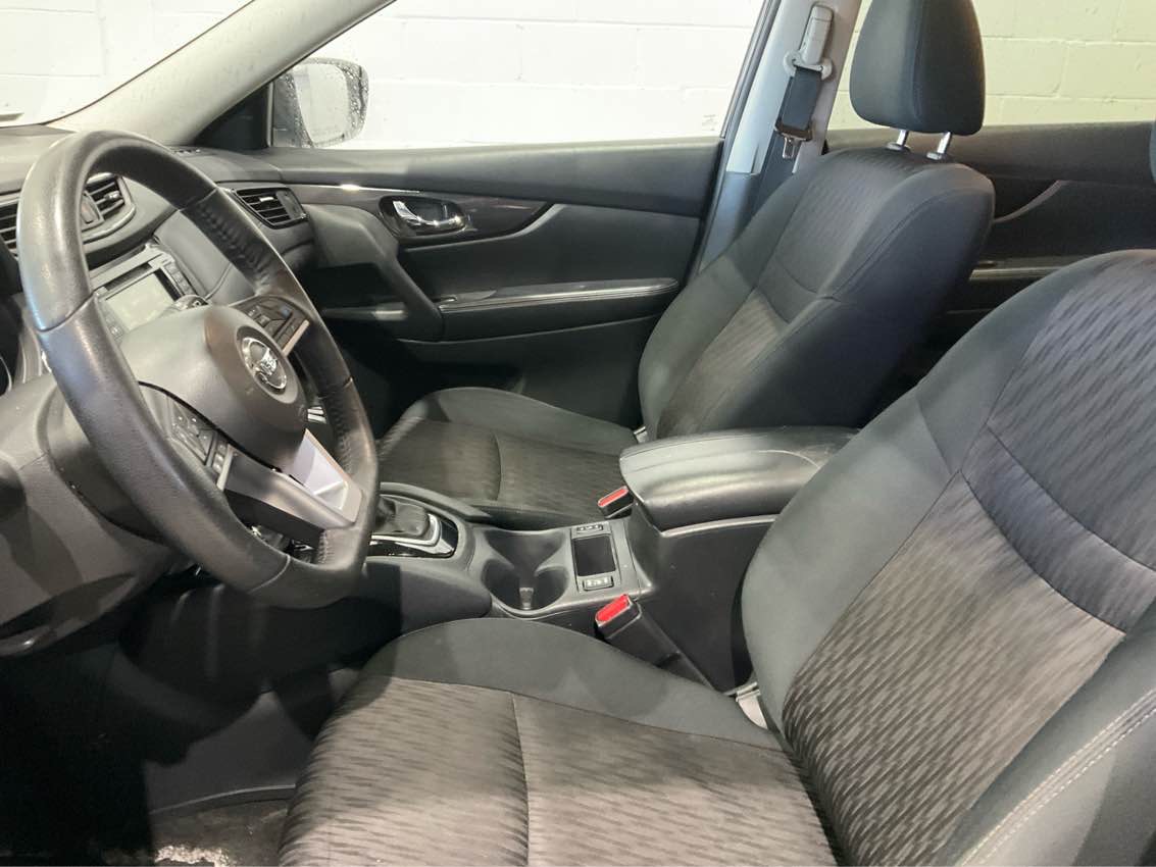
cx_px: 578
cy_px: 434
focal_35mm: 29
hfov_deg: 61.7
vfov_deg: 48.2
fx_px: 969
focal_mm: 3
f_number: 1.8
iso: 400
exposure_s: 1/30
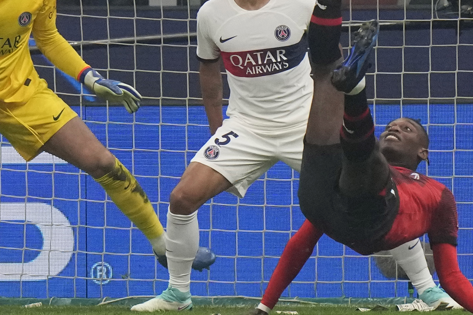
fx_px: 10957
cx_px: 355
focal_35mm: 834
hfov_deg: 2.5
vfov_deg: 1.6
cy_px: 65
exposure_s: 1/2000
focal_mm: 400
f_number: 4
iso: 4000
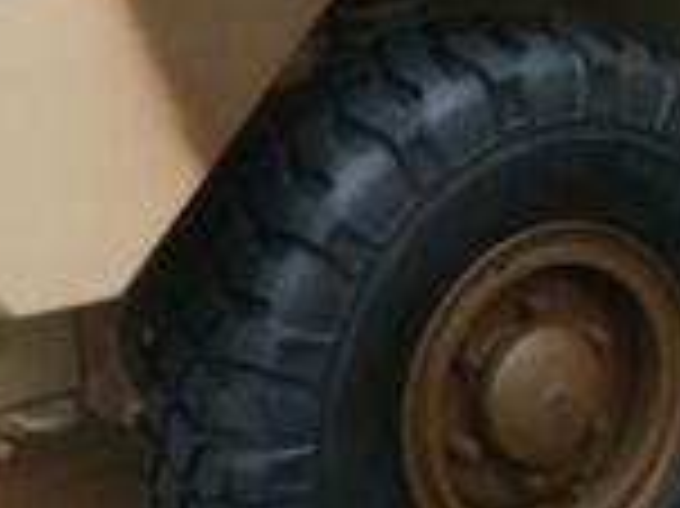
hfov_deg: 16.4
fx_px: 2277
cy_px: -214
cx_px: 761
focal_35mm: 116
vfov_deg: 12.2
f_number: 4
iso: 100
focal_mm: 7.4
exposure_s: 1/100
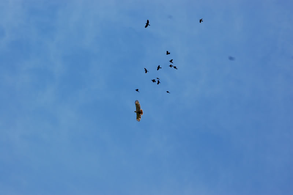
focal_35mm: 158
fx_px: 1281
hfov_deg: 13.1
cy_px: 98
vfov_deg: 8.7
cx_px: 146
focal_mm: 105
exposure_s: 1/800
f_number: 7.1
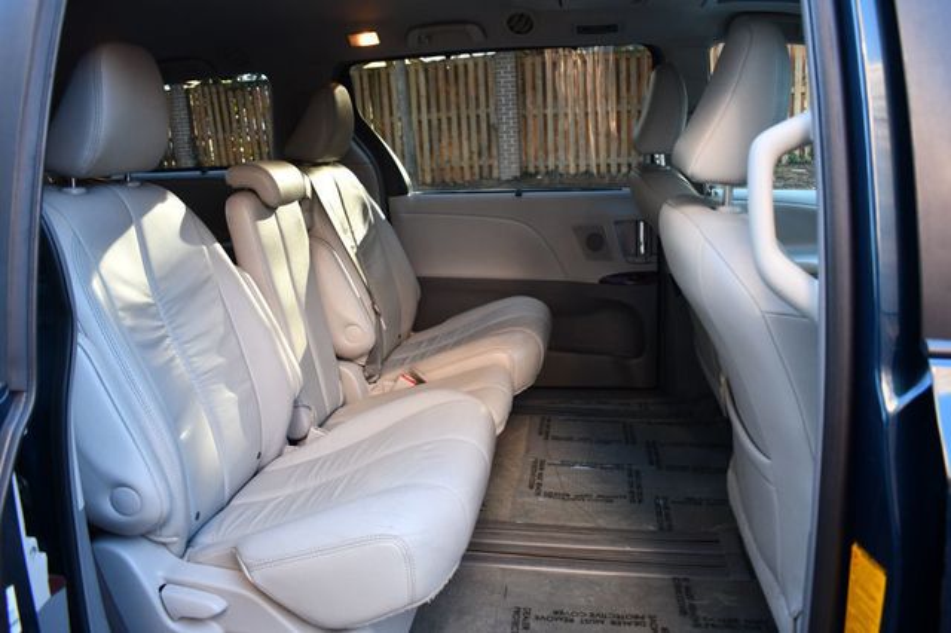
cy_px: 316
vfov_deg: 47.9
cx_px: 476
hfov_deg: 67.4
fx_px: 713
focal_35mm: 27
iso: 800
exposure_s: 1/160
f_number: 3.5
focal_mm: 18
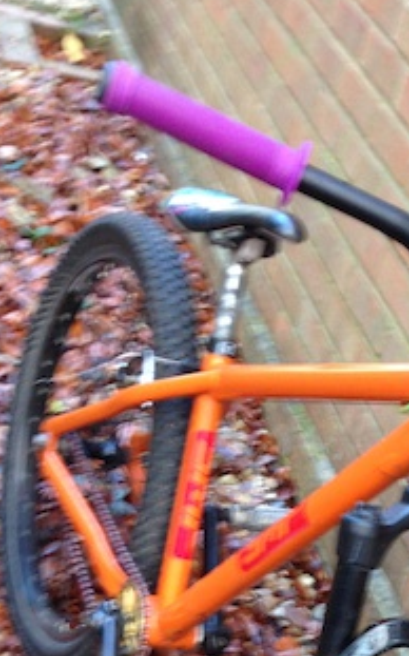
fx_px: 1607
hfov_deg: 14.1
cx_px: 466
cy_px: 679
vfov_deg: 22.1
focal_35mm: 90
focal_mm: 4.12
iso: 80
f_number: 2.4
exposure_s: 1/20
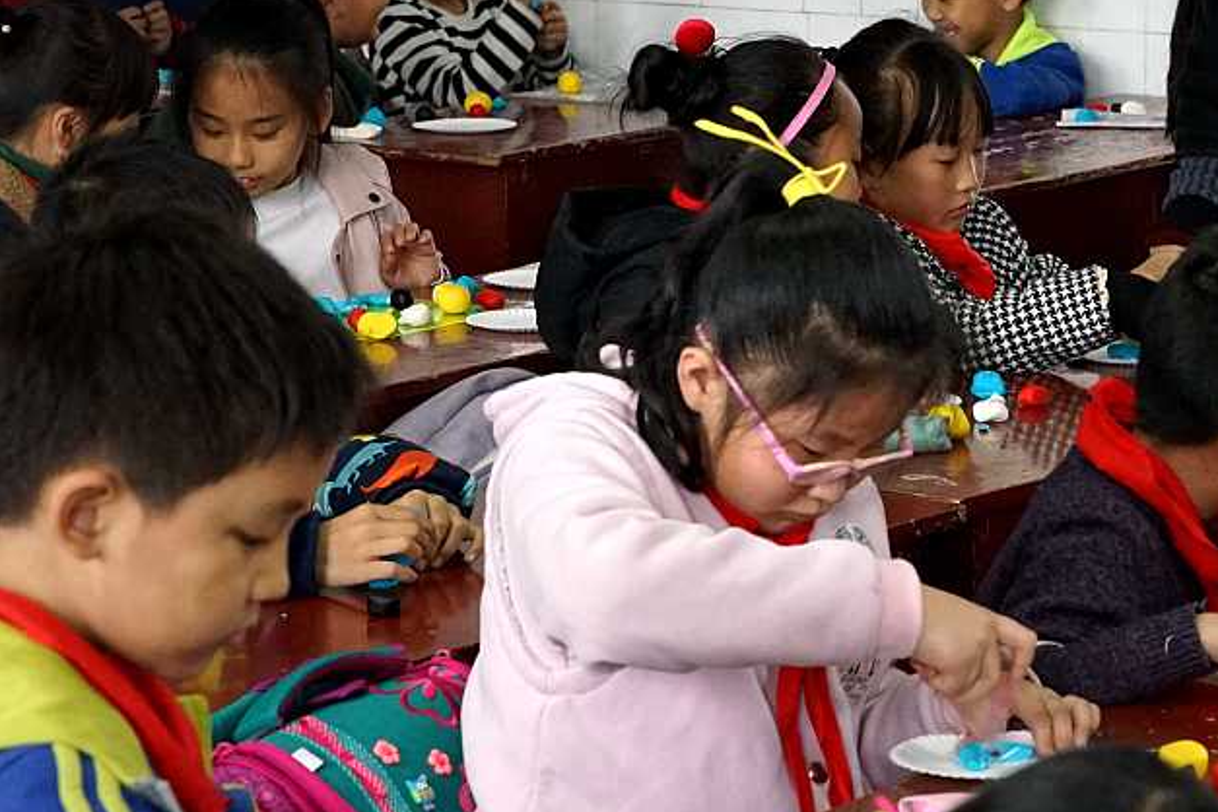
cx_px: 882
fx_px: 4533
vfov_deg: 10.2
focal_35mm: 134
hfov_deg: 15.2
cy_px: 115
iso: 4000
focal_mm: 70
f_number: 8
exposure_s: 1/80
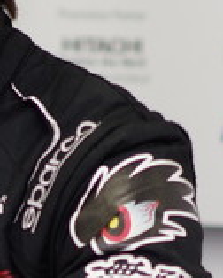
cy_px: 12
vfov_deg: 2.8
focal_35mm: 679
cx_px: -142
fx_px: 5591
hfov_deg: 2.3
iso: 200
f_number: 2.8
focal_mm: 105
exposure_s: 1/80
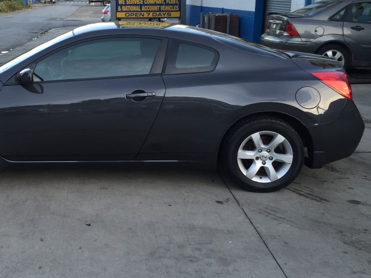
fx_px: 471
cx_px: 103
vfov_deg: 32.7
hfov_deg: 41.9
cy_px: 108
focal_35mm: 44
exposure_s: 1/120
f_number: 2.2
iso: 32
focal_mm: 4.15
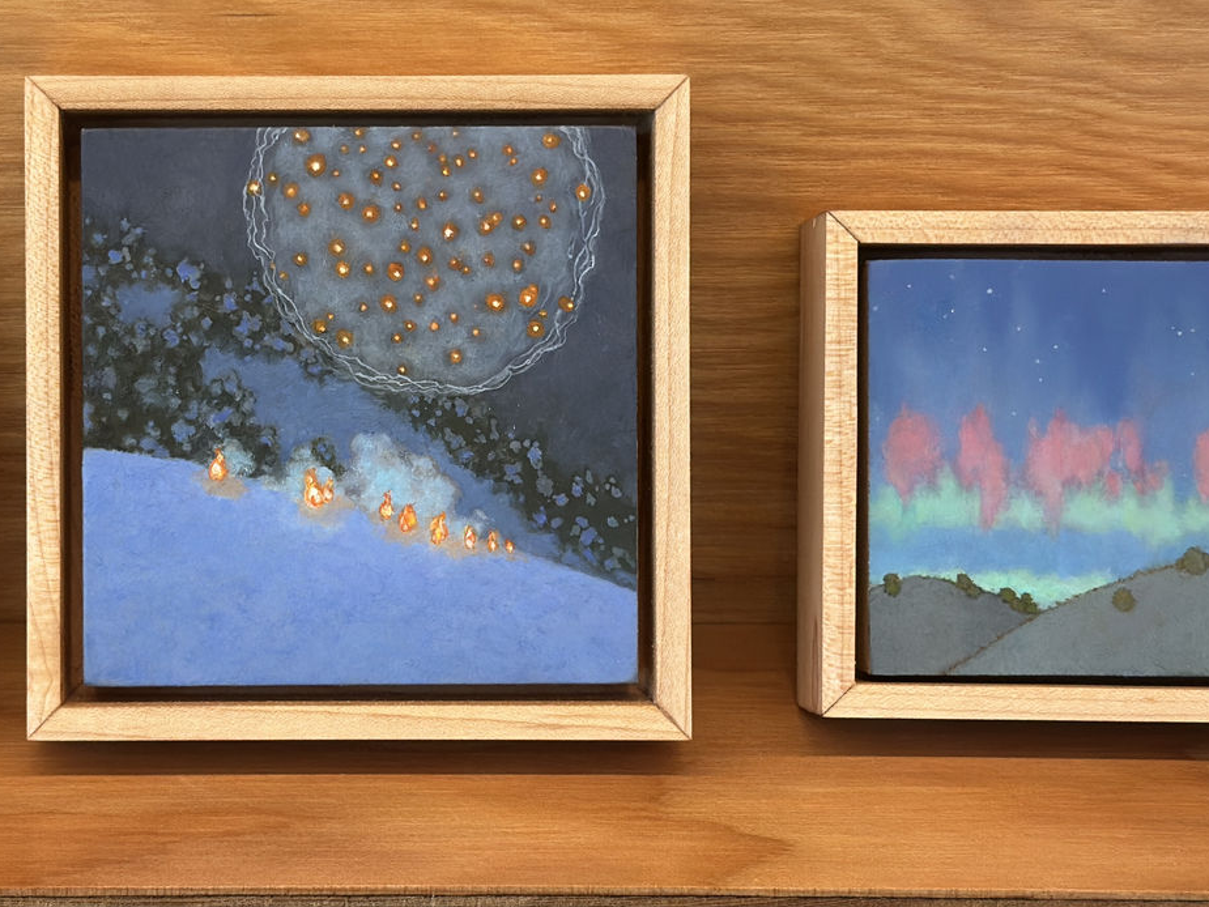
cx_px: 349
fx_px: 2899
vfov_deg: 17.8
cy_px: 354
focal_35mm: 83
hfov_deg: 23.4
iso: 125
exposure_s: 1/120
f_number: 1.78
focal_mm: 6.86
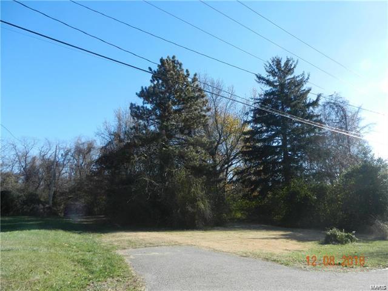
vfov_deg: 54.9
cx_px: 194
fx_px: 280
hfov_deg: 69.4
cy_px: 146
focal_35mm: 25
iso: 160
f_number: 3.5
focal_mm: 4.5
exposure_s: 1/1000
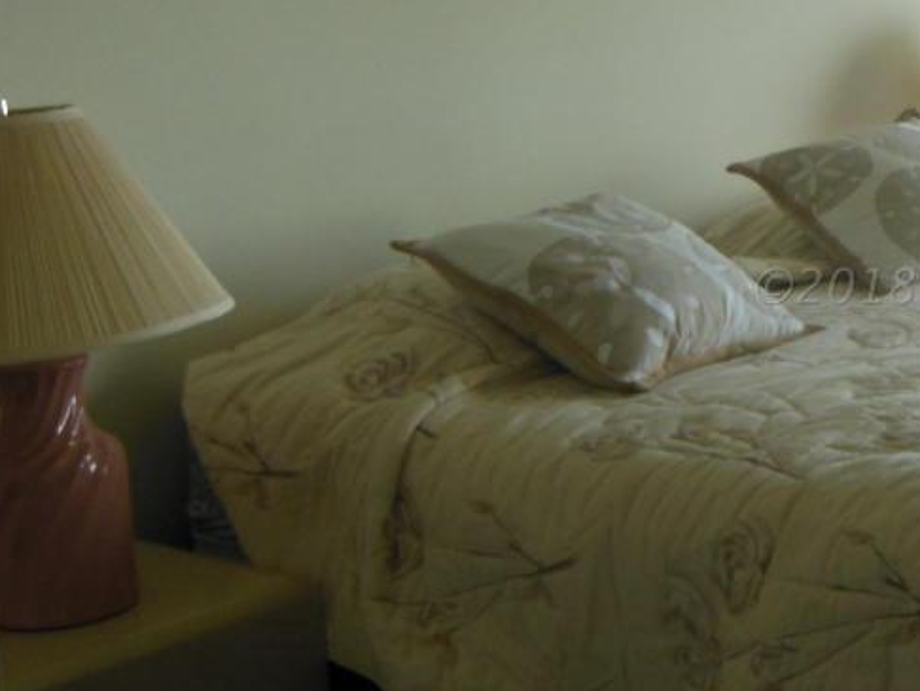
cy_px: 286
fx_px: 2127
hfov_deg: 23.3
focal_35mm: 80
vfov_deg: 18.4
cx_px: 947
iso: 320
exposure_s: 1/250
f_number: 3.6
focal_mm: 6.8
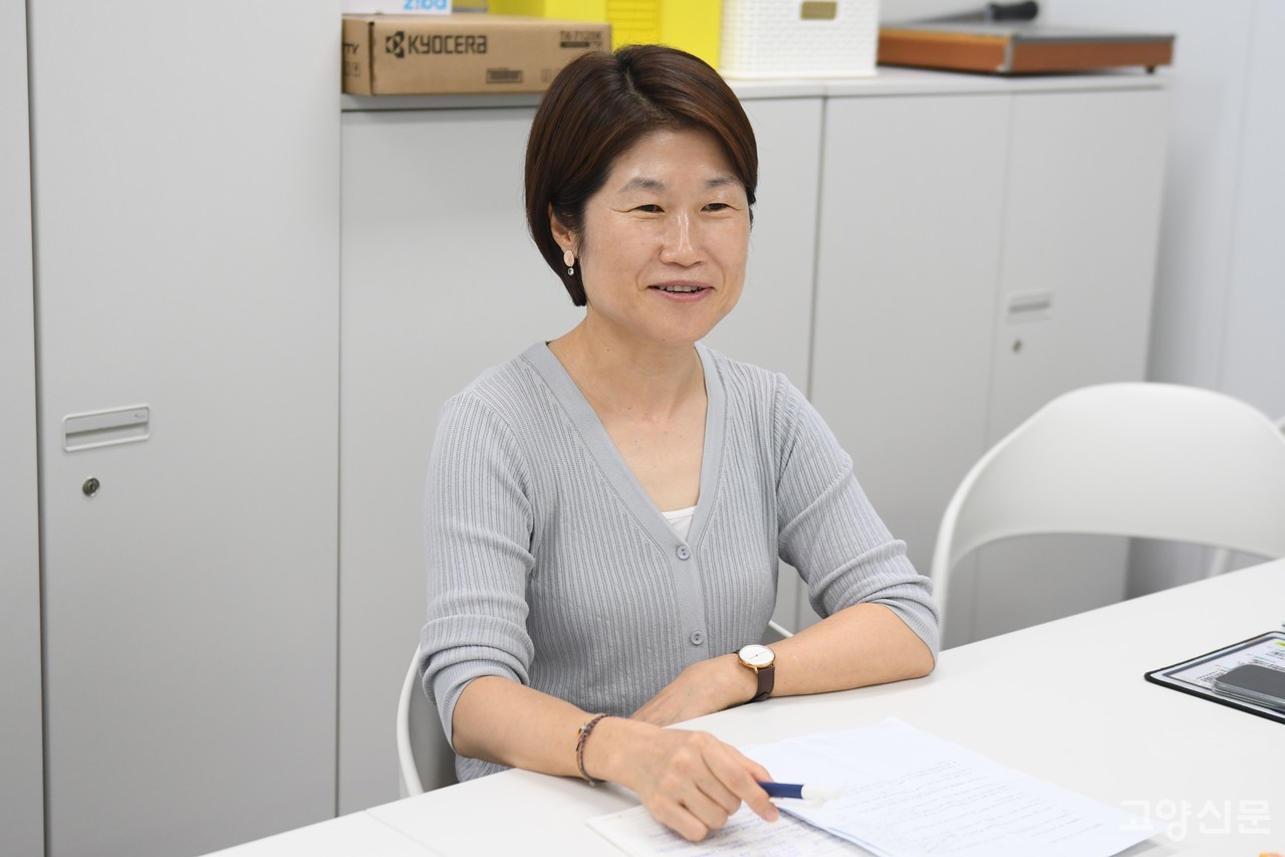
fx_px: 2034
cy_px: 428
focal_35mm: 57
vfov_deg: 23.8
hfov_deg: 35.1
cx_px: 642
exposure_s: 1/320
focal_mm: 38
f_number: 2.8
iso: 800
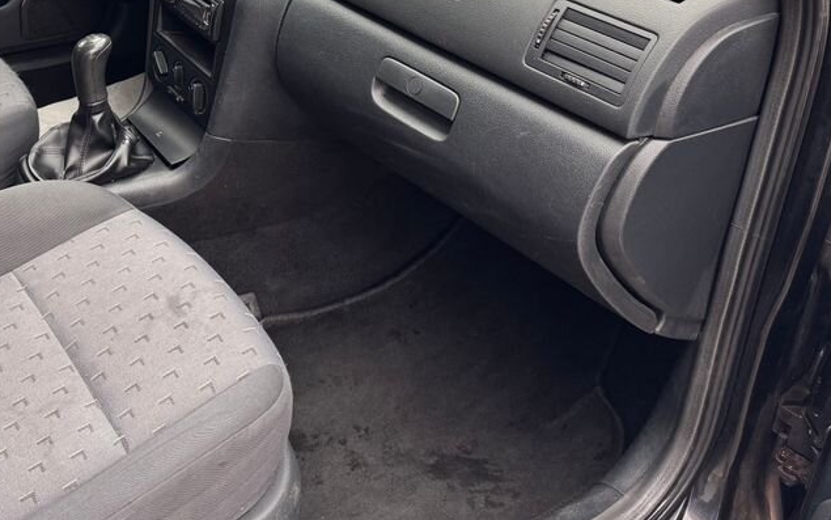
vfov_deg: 29.9
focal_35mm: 41
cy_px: 51
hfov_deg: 46.9
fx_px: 929
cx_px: 237
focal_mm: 6.76
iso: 200
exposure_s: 1/116
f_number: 1.78
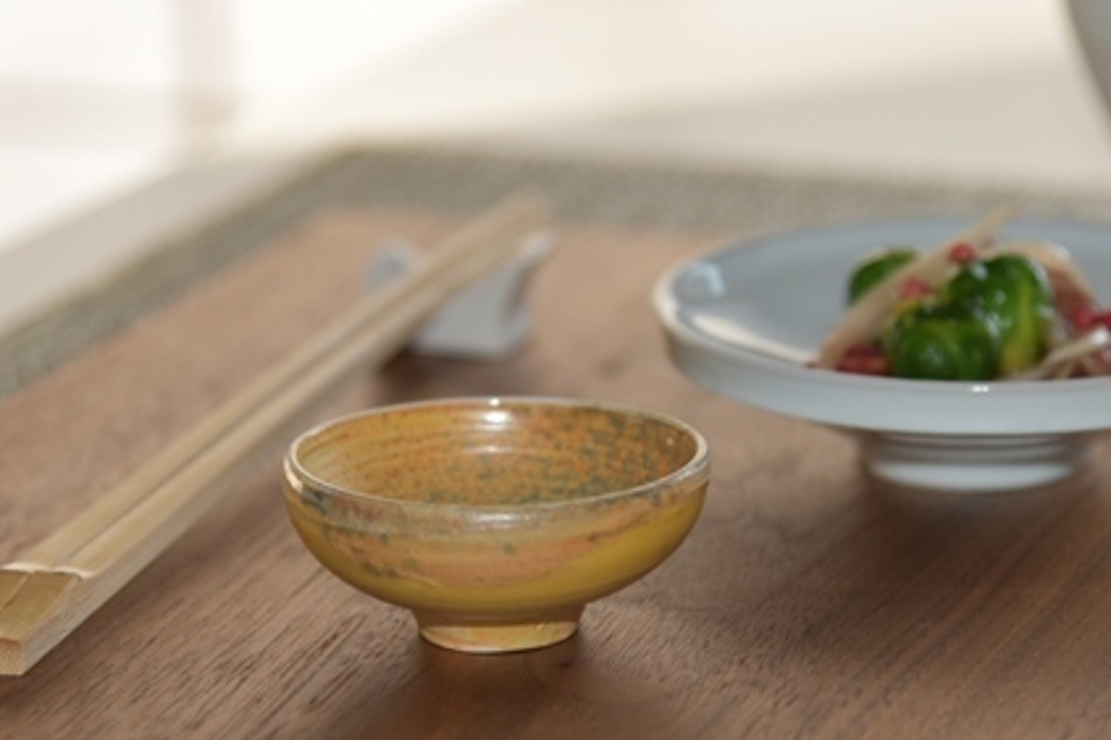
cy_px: 336
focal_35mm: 118
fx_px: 3641
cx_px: 496
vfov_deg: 11.6
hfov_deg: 17.3
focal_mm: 78
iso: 100
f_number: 4
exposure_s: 1/200
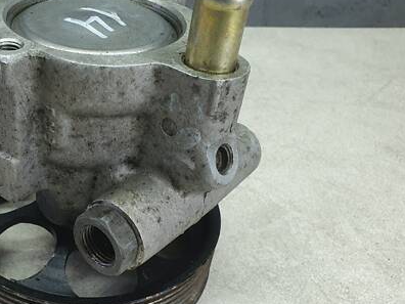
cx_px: 95
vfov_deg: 34.2
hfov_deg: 43.2
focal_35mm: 42
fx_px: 491
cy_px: 184
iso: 80
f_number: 2.4
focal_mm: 4.32
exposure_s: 1/100
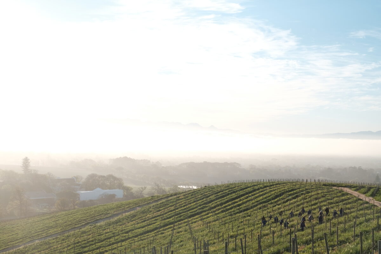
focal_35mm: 53
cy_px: 127
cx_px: 190
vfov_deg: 25.5
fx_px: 561
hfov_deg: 37.5
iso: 200
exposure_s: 1/125
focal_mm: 35
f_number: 9
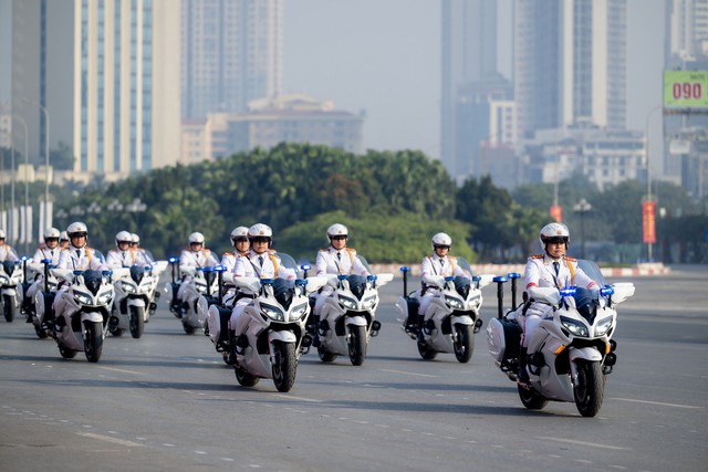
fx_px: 3934
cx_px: 354
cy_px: 236
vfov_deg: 6.9
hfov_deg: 10.3
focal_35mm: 200
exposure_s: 1/1600
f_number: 4
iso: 200
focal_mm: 200
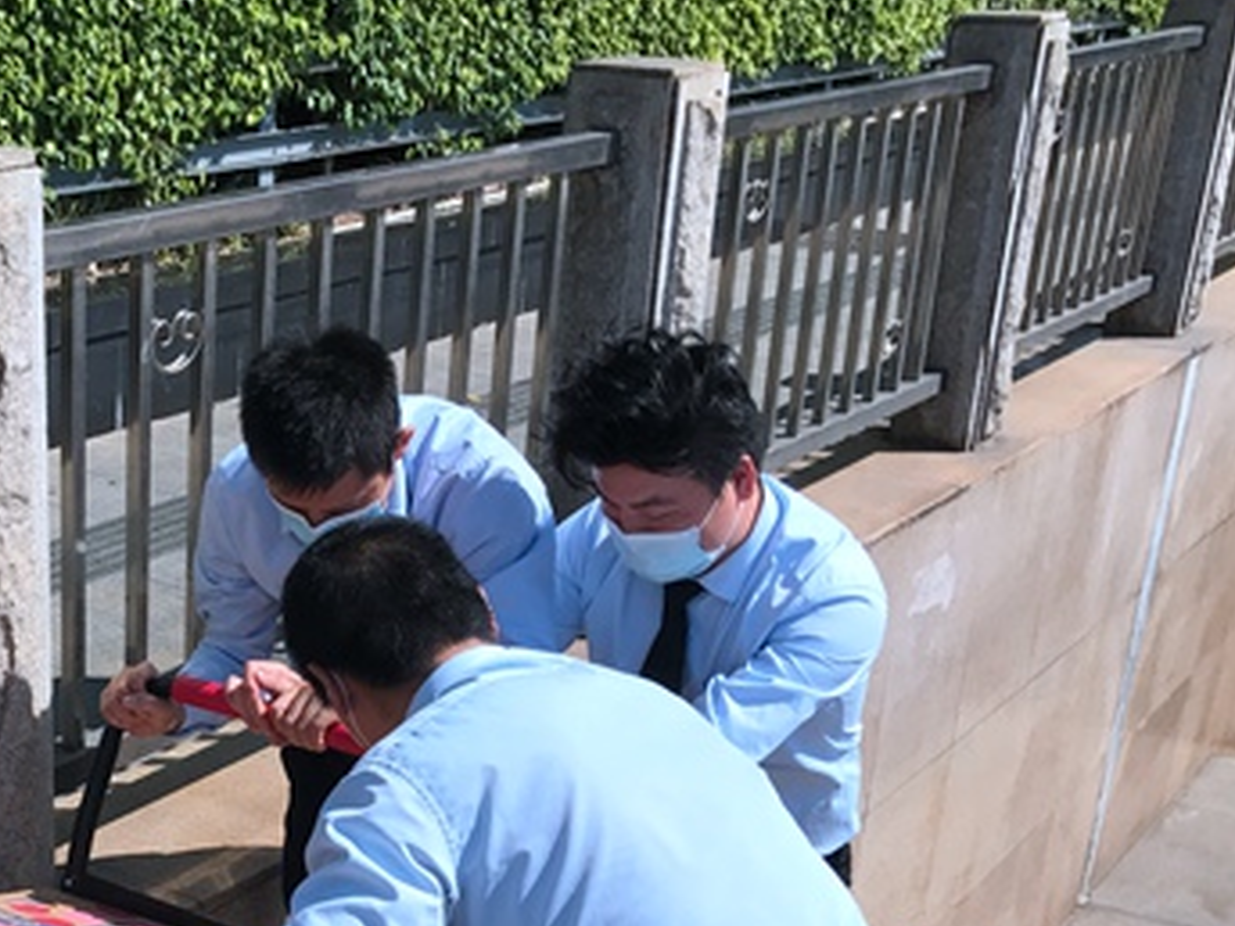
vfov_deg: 25.0
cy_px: 813
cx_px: 115
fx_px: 2034
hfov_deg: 32.1
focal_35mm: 57
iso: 20
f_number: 1.8
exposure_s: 1/2817
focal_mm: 3.99
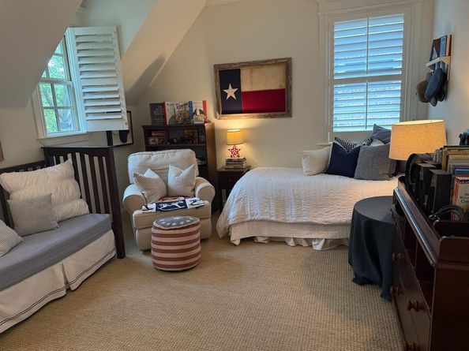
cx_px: 234
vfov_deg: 56.8
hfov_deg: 71.6
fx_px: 325
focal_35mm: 24
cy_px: 176
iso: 320
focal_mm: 6.76
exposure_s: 1/120
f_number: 1.78
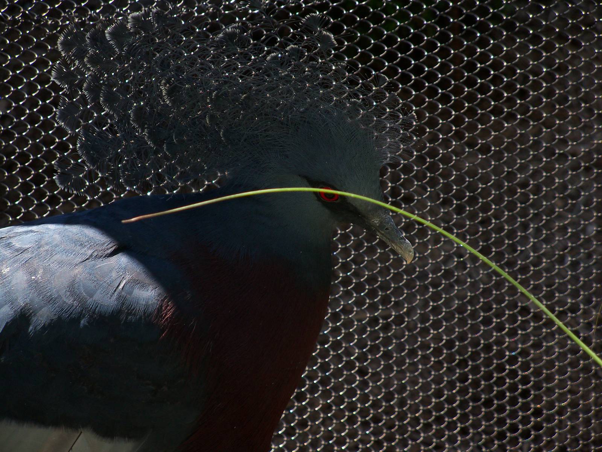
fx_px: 3009
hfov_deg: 11.4
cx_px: 301
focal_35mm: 173
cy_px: 226
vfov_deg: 8.6
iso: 100
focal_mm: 30.5
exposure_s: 1/125
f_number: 4.3
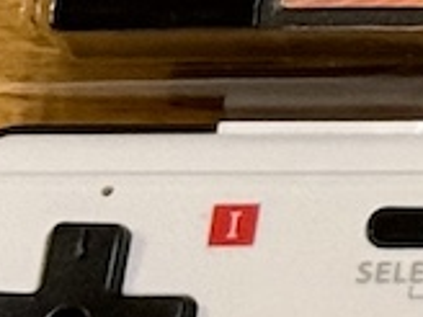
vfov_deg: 3.9
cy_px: -254
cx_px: 1558
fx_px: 4644
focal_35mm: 380
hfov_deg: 4.8
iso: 200
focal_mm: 6.76
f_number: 1.78
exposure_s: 1/60
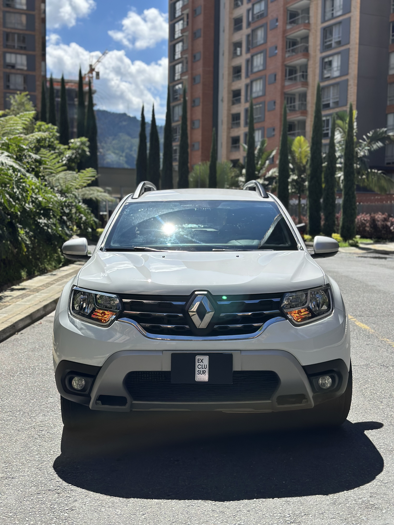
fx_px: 728
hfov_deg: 30.3
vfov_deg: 39.7
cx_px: 197
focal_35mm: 48
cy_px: 262
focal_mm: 6.86
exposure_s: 1/7092
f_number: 1.78
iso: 100
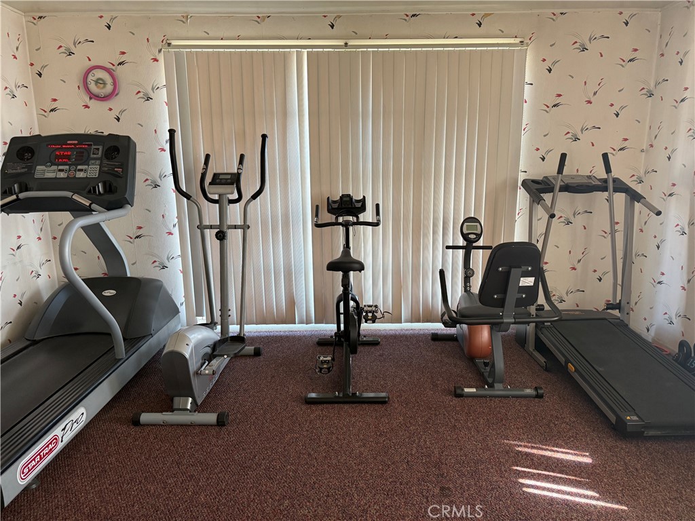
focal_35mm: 24
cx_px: 348
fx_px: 482
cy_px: 260
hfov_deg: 71.6
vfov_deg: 56.8
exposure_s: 1/77
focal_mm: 6.76
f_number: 1.78
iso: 200
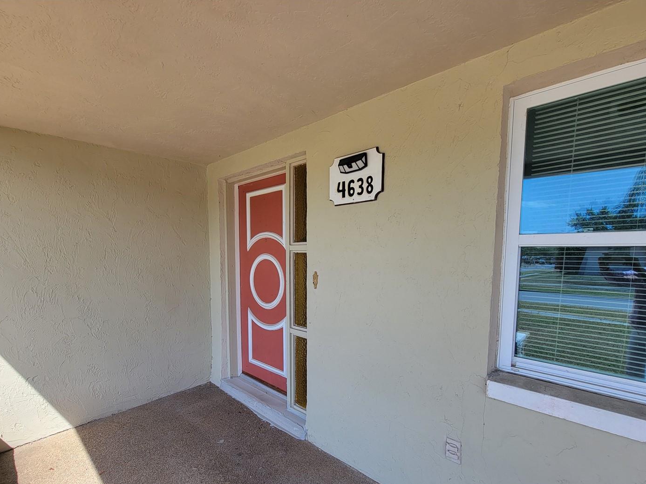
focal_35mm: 15
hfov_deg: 98.2
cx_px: 324
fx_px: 280
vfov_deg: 81.2
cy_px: 278
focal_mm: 2.2
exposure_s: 1/447
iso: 50
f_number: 2.2
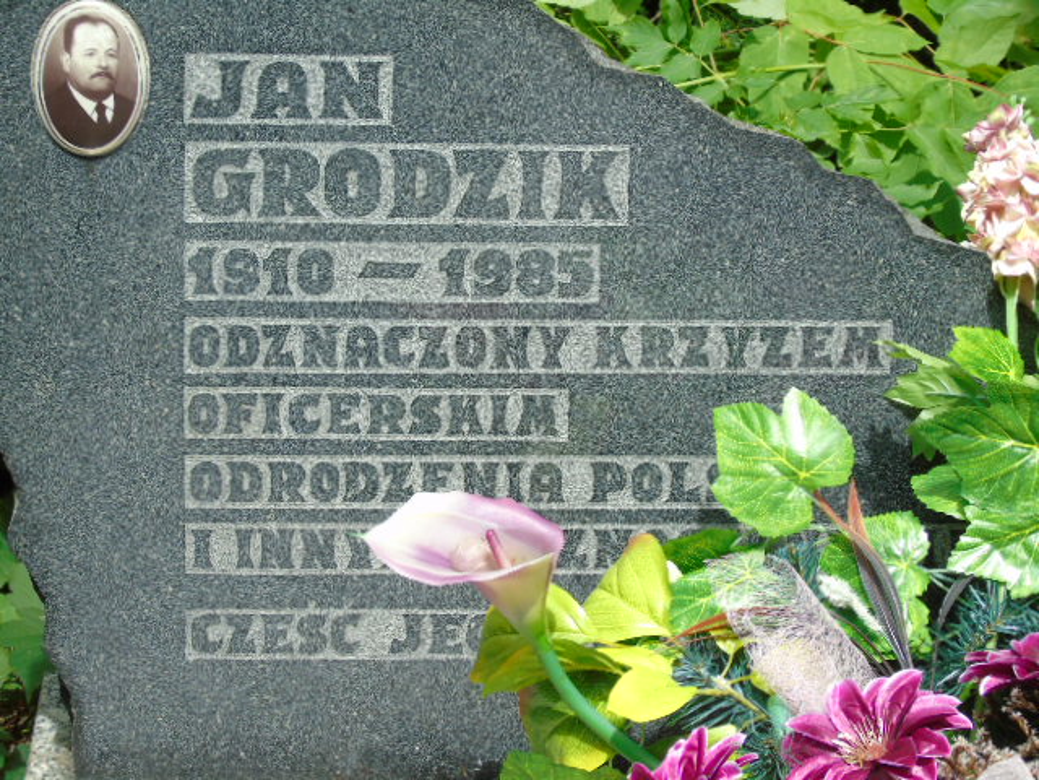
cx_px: 520
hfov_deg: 18.2
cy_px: 390
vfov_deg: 13.7
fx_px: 3242
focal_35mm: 108
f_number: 4.4
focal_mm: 19
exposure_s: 1/200
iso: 80
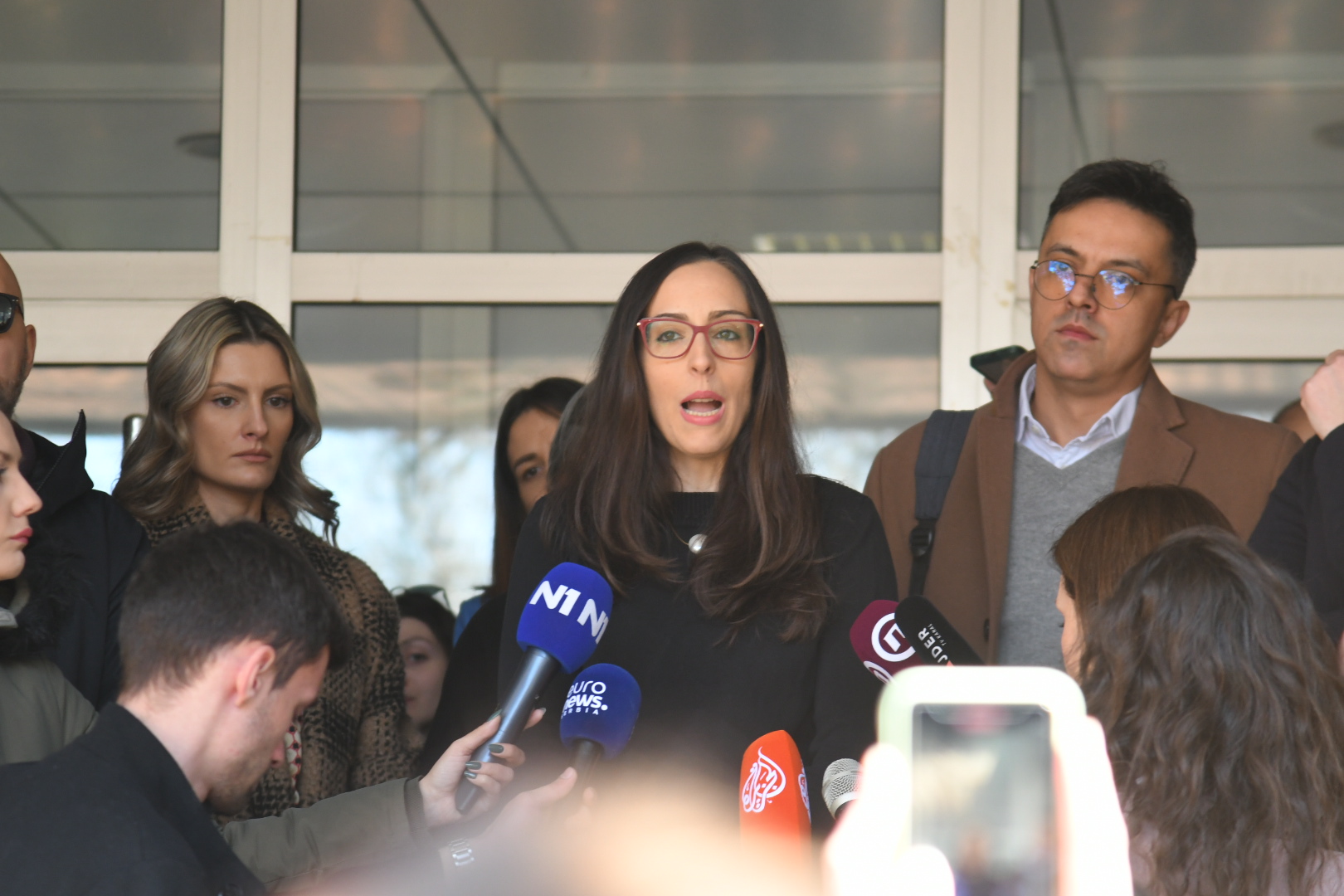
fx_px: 6719
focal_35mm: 180
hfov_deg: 11.4
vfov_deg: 7.6
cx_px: 672
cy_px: 448
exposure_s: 1/200
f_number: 4
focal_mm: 120
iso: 800
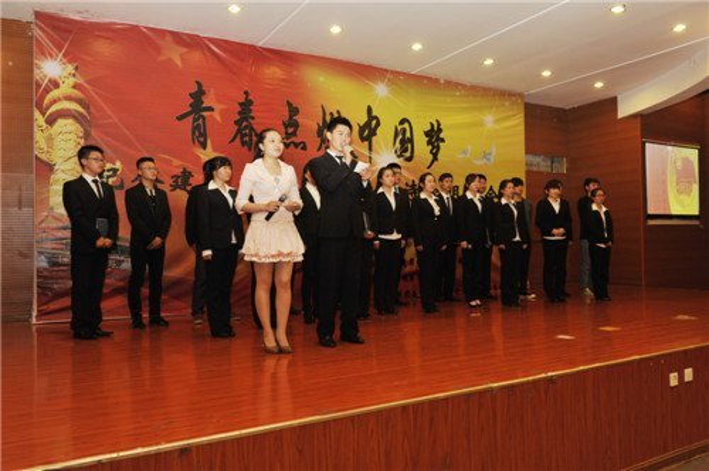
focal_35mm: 29
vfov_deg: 44.8
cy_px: 236
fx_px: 570
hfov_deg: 63.7
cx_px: 354
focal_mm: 29
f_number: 7.1
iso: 1000
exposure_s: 1/60
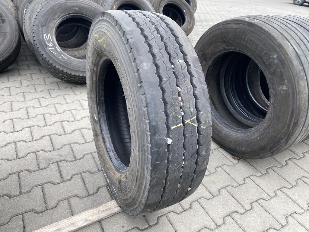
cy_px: 116
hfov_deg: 67.3
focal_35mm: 26
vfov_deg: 53.1
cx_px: 154
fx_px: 232
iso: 32
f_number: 1.8
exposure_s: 1/326
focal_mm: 4.25
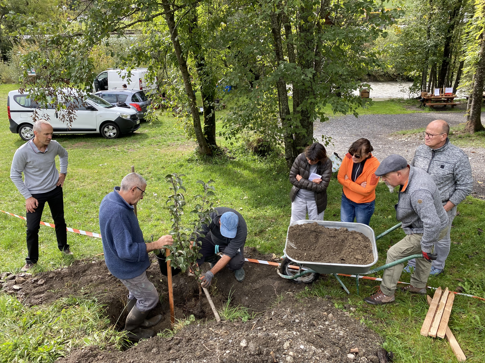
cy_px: 182
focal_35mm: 26
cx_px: 242
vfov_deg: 53.1
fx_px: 364
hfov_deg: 67.3
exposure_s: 1/394
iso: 32
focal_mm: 4.25
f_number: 1.8
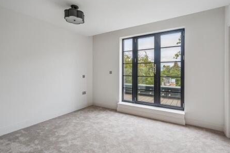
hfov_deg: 93.3
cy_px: 75
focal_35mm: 17
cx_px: 119
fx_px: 109
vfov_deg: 70.4
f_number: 5.6
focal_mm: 16
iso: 640
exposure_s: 1/60
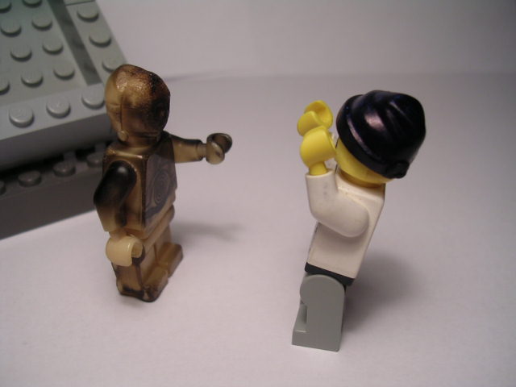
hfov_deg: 49.0
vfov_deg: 37.7
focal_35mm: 38
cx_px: 258
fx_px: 566
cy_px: 194
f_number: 2.8
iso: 100
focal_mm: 5.8
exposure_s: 1/87.9
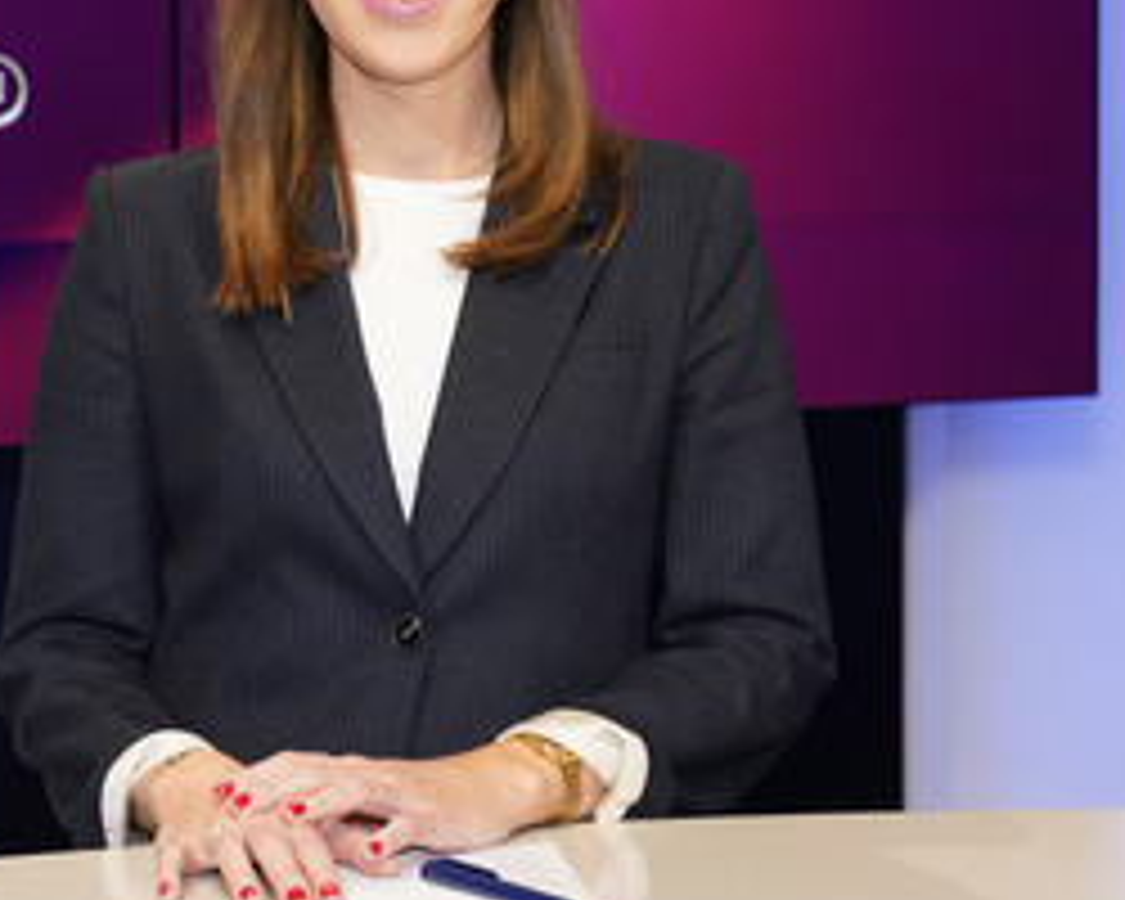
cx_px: 371
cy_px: 274
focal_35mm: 88
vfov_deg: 17.4
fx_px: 2930
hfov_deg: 21.6
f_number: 5.6
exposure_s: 1/125
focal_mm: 52
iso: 2000
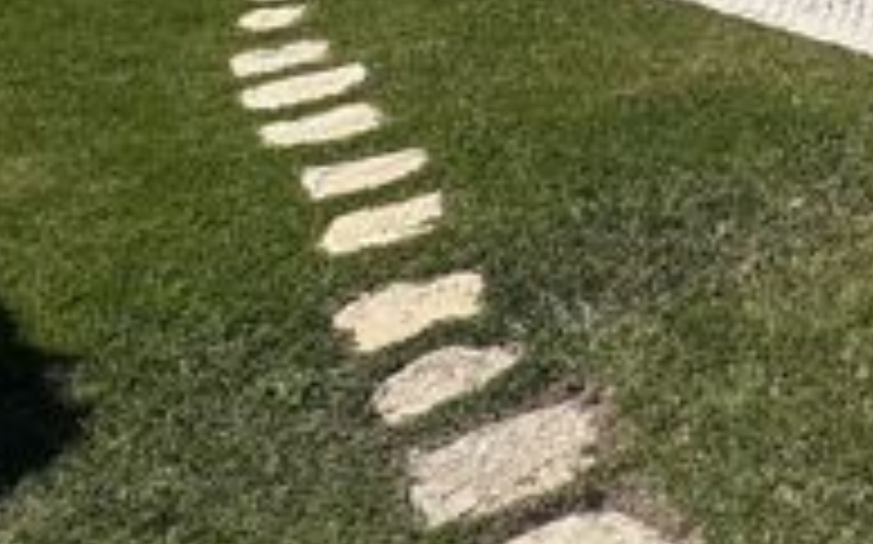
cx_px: 1051
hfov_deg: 31.4
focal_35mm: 54
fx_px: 1284
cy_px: -198
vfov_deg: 21.3
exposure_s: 1/3247
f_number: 2.2
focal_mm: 2.22
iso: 50
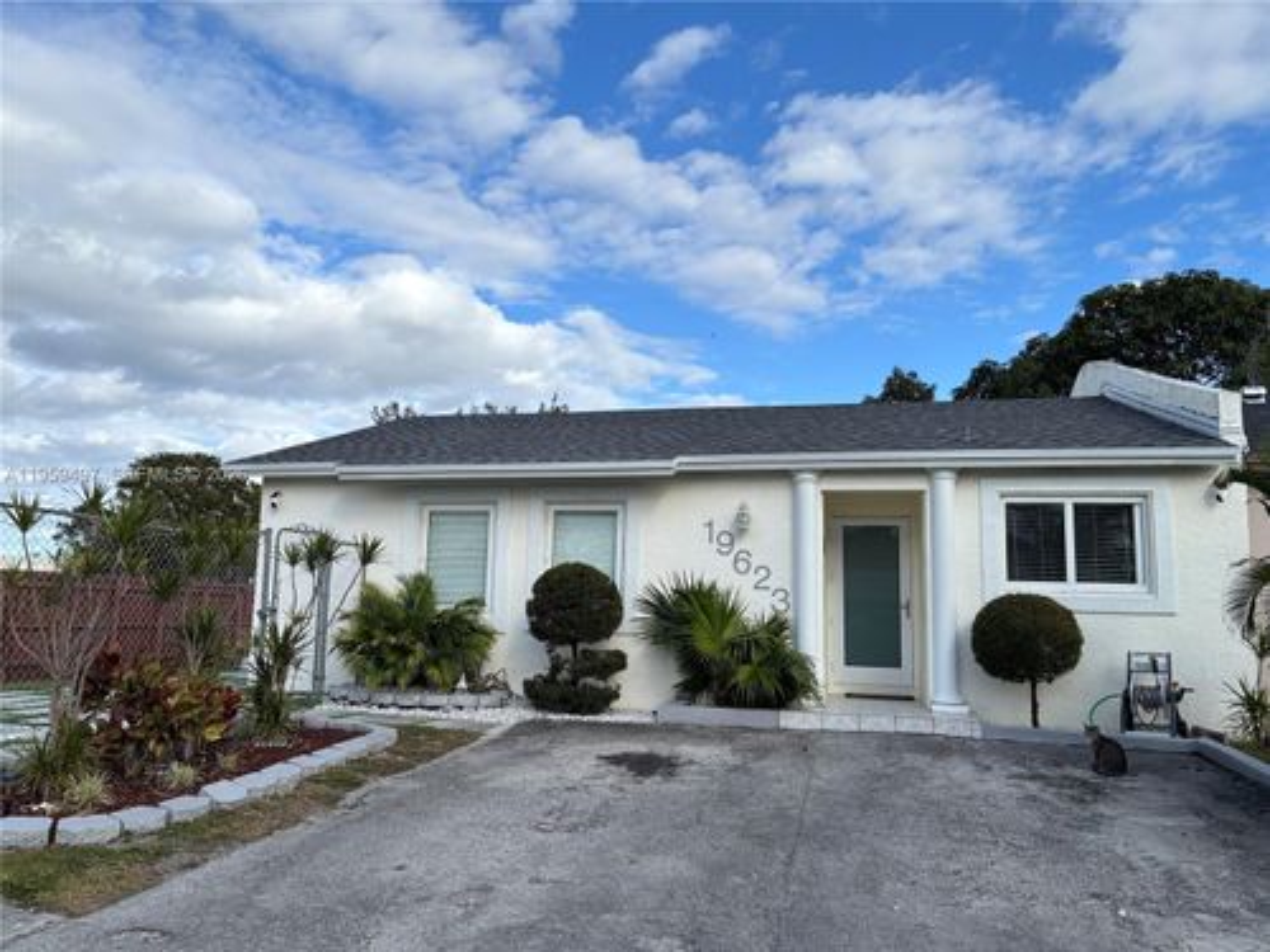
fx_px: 954
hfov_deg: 67.3
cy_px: 476
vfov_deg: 53.1
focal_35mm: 26
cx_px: 635
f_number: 1.6
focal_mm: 5.96
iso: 50
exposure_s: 1/3106
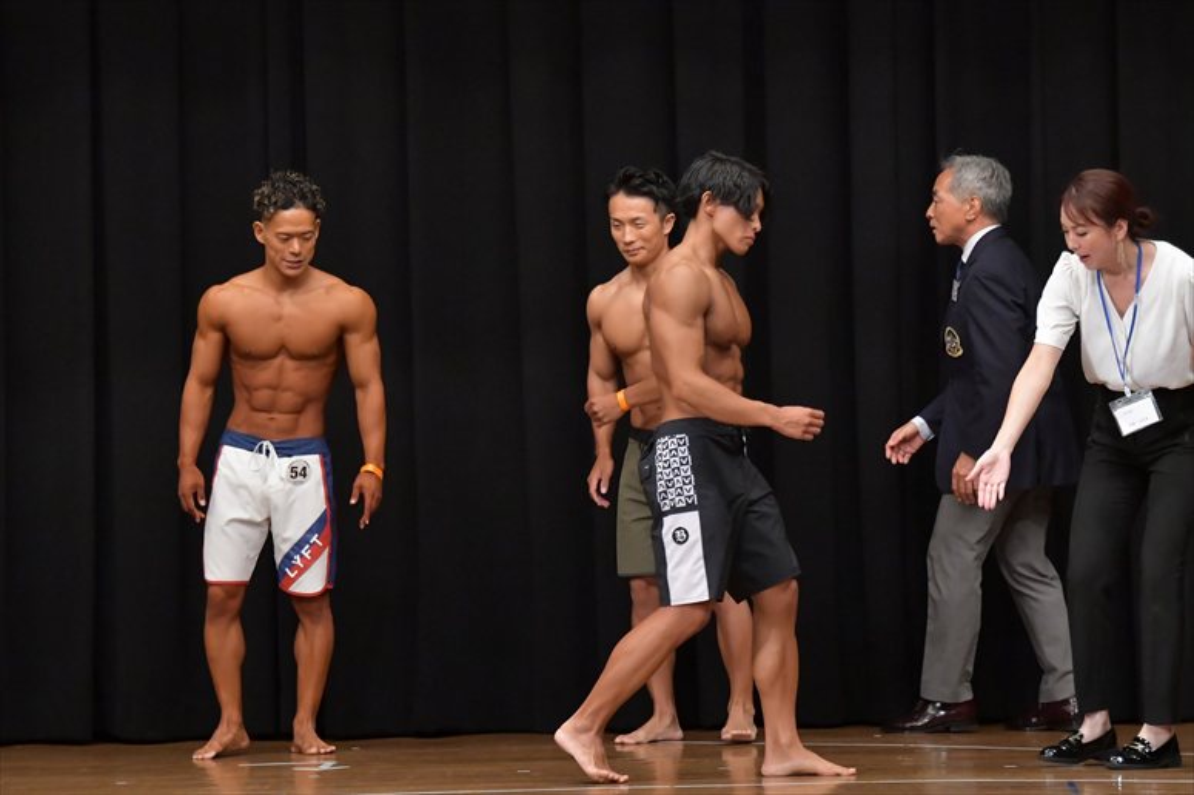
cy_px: 398
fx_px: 7956
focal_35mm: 240
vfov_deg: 5.7
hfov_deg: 8.6
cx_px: 597
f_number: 5.6
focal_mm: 160
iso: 6400
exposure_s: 1/400
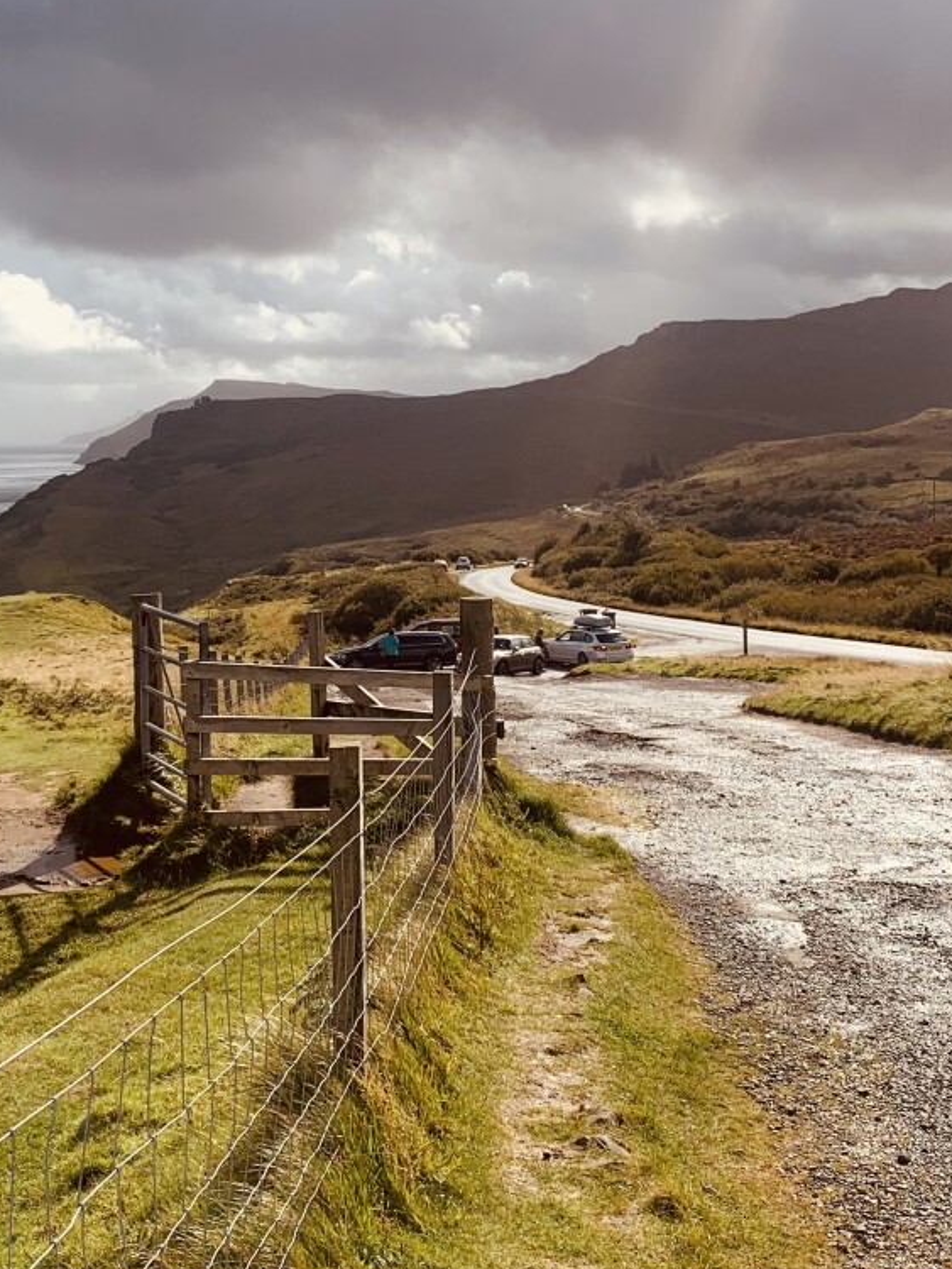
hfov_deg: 28.0
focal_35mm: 52
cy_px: 474
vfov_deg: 36.6
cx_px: 371
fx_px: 1906
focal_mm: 4.25
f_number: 1.8
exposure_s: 1/4464
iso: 25
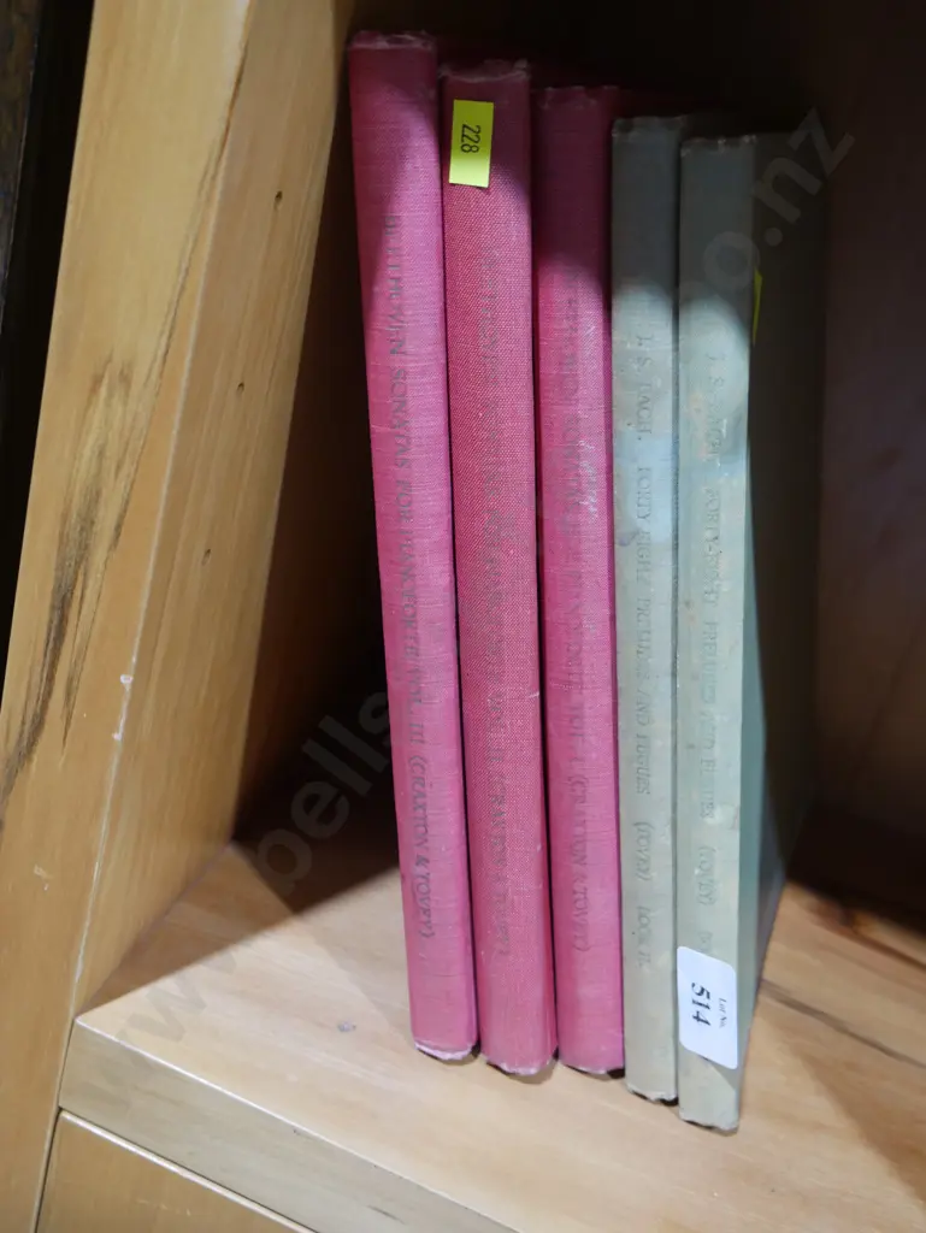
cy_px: 616
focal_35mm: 38
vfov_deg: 49.0
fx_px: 1354
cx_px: 463
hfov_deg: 37.8
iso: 1000
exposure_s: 1/60
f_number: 4.1
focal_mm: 19
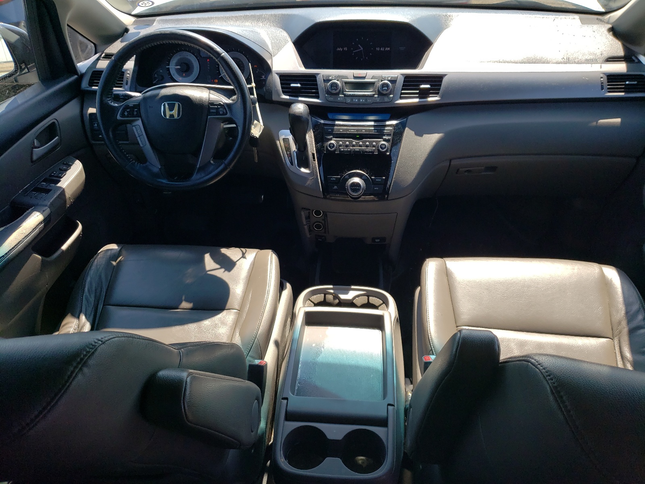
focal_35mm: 26
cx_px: 322
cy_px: 242
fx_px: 484
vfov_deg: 53.1
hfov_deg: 67.3
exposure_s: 1/667
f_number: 1.5
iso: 50
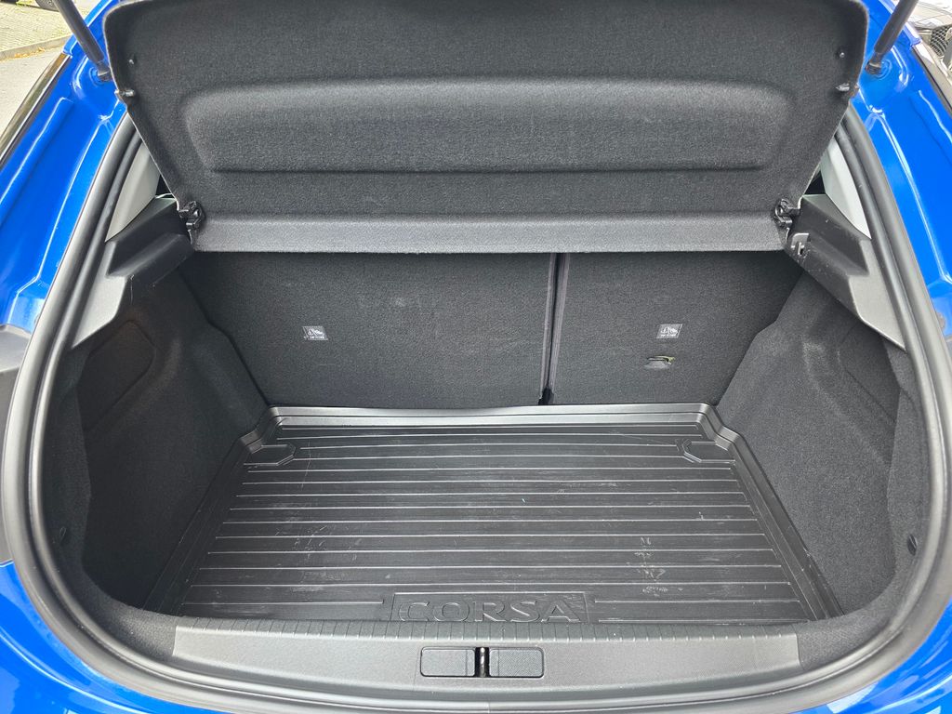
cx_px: 476
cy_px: 357
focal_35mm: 23
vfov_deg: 58.9
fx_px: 633
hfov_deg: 73.9
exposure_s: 1/100
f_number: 1.7
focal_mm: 6.3
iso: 200
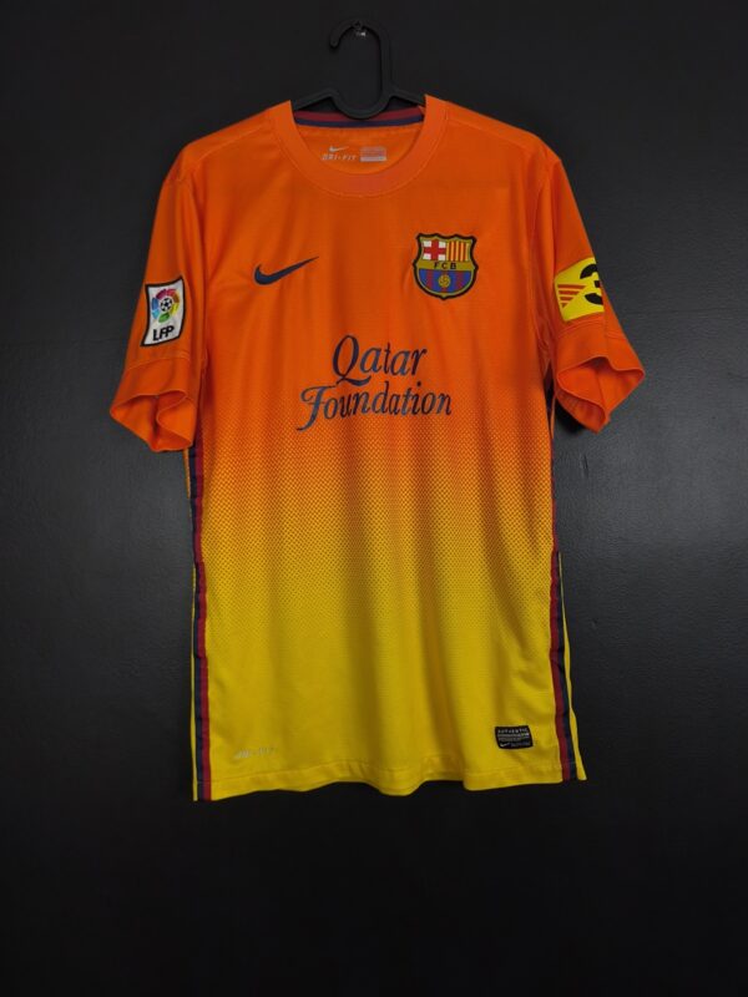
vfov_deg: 73.9
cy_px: 498
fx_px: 663
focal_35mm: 23
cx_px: 374
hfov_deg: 58.9
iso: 400
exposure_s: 1/125
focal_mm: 6.57
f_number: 1.6
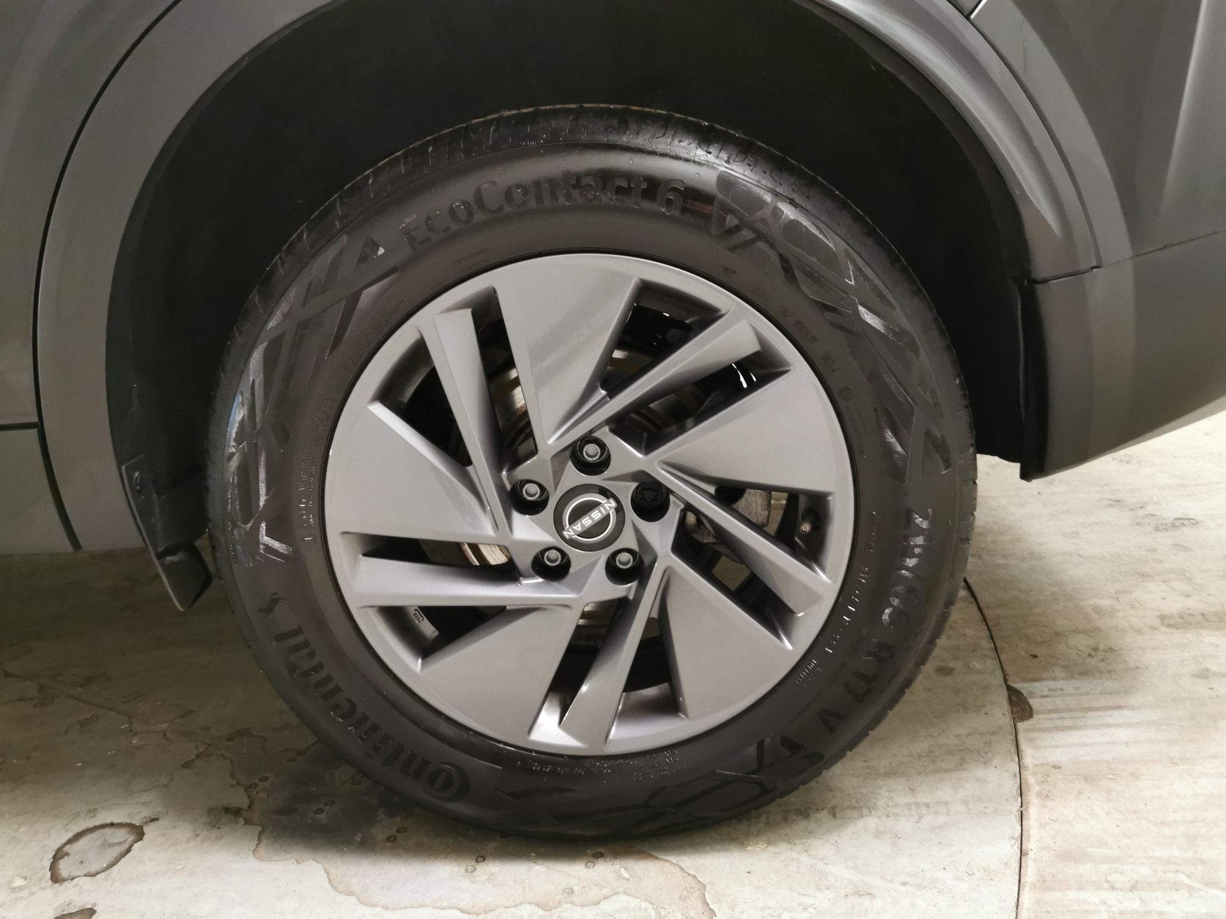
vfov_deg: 51.4
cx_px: 613
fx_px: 956
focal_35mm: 27
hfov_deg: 65.3
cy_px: 460
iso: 320
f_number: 1.6
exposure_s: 1/33.3
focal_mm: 5.56
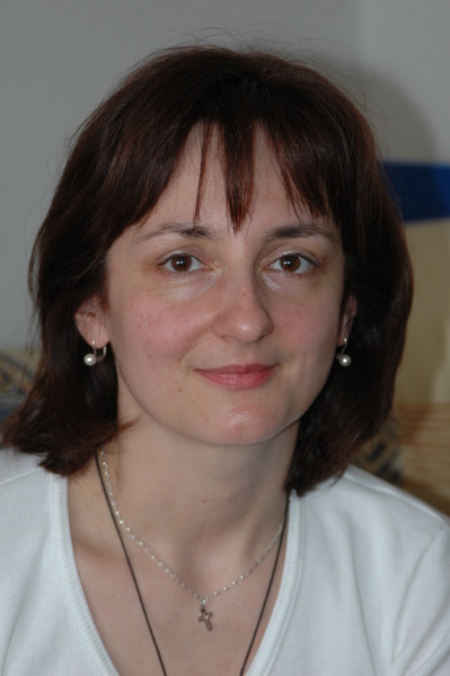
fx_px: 2958
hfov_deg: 8.7
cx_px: 225
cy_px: 338
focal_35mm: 158
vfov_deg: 13.1
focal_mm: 105
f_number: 4.5
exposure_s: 1/60
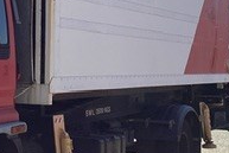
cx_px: -13
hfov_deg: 18.5
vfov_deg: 12.7
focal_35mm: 107
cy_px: 24
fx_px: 681
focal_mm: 3.3
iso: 25
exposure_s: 1/1456
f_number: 2.4
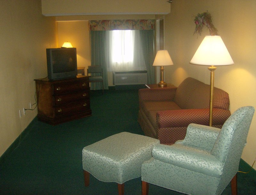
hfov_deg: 51.1
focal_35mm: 36
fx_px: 268
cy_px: 98
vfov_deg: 40.0
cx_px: 128
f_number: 2.8
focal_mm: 6
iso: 200
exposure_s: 1/60
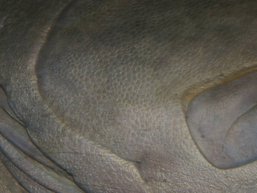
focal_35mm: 151
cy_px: 85
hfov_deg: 12.8
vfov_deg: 9.8
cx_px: 295
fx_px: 1122
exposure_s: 1/60
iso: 400
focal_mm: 45
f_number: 16
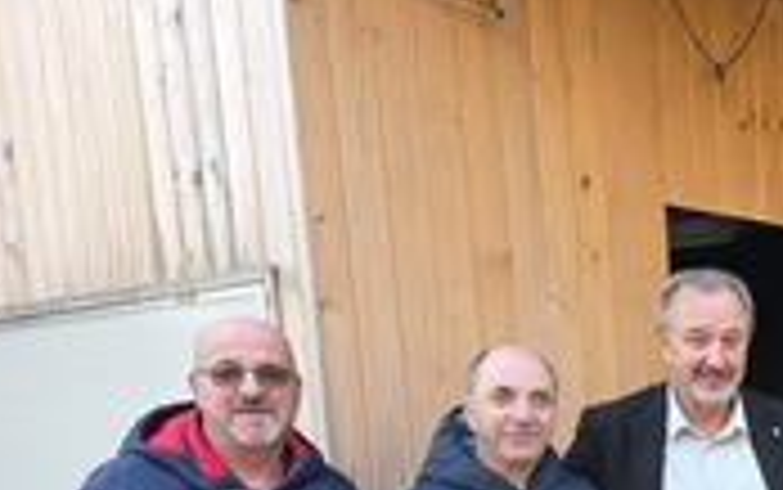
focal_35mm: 63
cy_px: 643
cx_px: 904
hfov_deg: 28.8
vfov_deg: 19.1
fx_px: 1345
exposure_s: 1/180
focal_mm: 6.3
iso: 100
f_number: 1.7
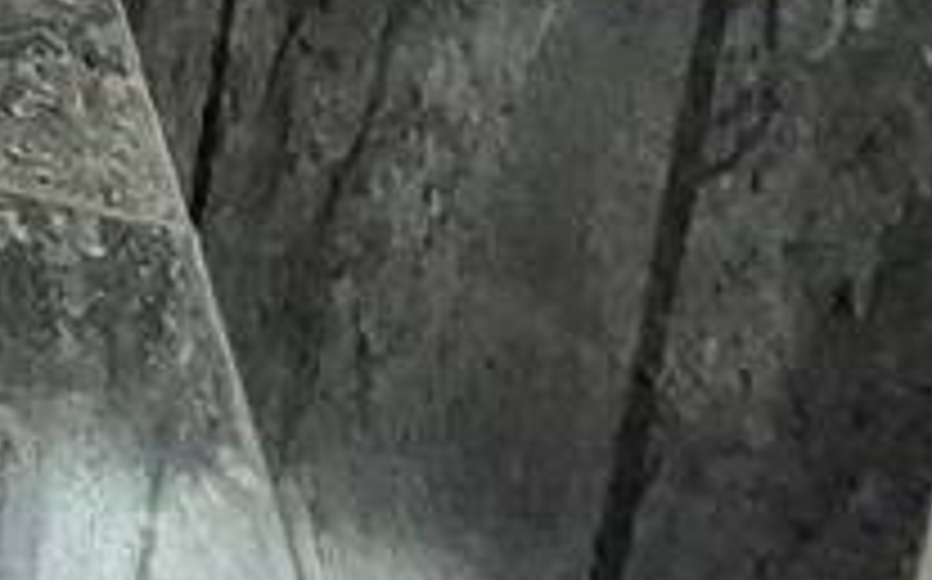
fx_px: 2436
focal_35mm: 96
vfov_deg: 9.1
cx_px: -1157
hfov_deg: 15.2
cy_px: -1448
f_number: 2.2
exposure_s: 1/60
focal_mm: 1.74
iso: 640
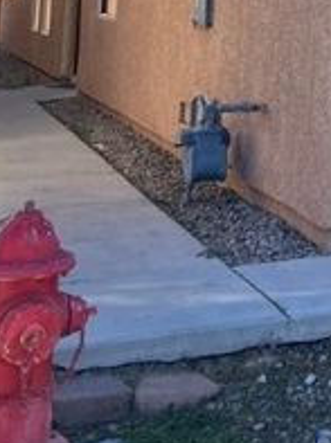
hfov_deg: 14.6
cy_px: -233
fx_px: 1215
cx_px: 482
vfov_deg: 18.3
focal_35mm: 95
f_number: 1.8
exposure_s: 1/665
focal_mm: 3.99
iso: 20
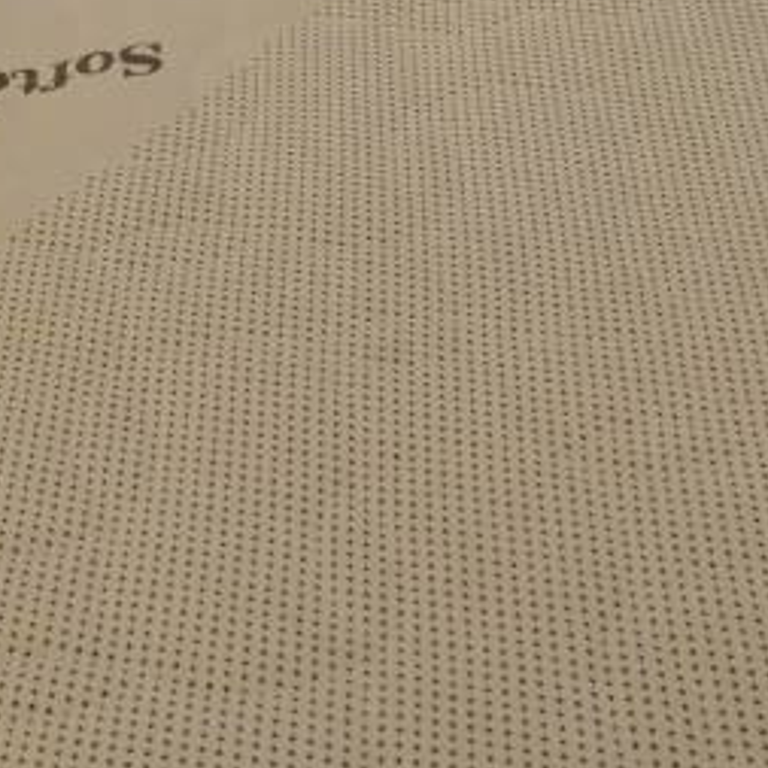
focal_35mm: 112
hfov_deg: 15.4
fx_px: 2811
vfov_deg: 13.2
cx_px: 103
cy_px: -809
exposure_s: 1/50
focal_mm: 3.95
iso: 190
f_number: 1.8
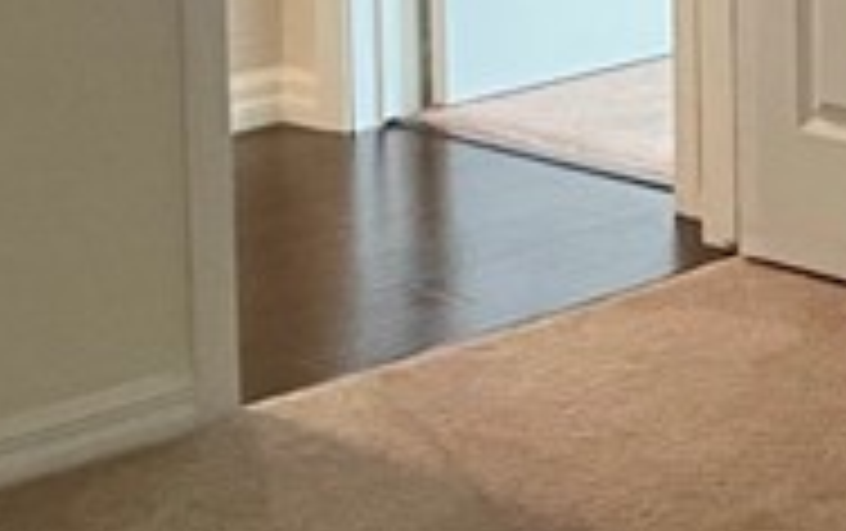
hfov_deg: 11.6
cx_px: 1994
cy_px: -374
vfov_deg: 8.5
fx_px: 3463
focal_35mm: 150
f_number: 1.6
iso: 320
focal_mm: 4.2
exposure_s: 1/60
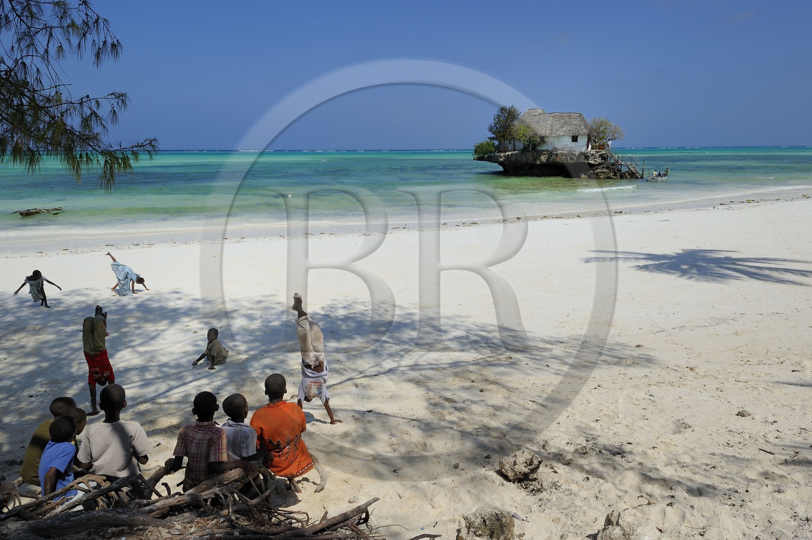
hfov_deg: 67.4
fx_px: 608
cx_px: 406
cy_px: 270
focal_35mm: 27
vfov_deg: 47.9
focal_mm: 27
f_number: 13
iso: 200
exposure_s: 1/320
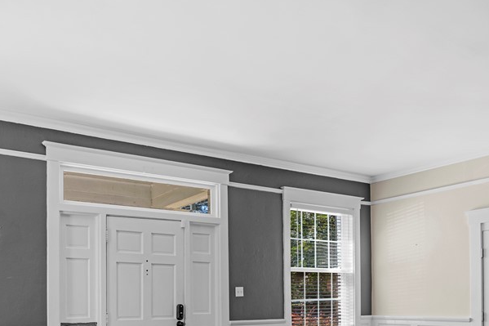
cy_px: 284
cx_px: 141
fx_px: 406
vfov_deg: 40.8
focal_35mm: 30
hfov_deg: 59.8
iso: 100
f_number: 7.1
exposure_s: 1/5
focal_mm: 11
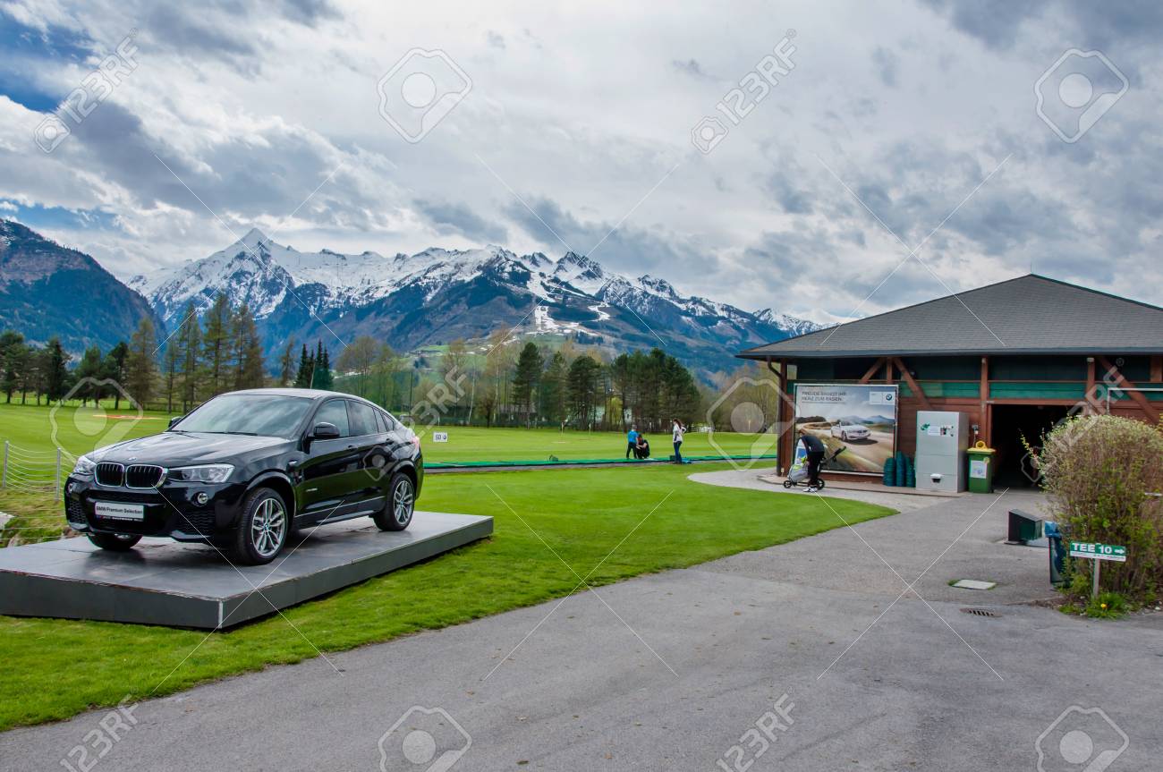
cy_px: 386
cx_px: 582
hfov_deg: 67.5
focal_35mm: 27
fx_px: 871
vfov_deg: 47.8
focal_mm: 18
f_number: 13
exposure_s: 1/400
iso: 320
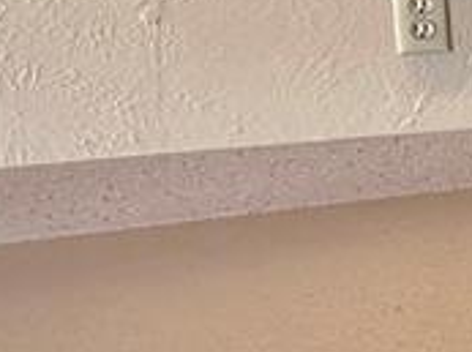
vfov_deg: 17.5
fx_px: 1129
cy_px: 45
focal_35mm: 83
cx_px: 1318
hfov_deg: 12.6
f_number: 2.2
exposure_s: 1/60
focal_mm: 2.22
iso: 200
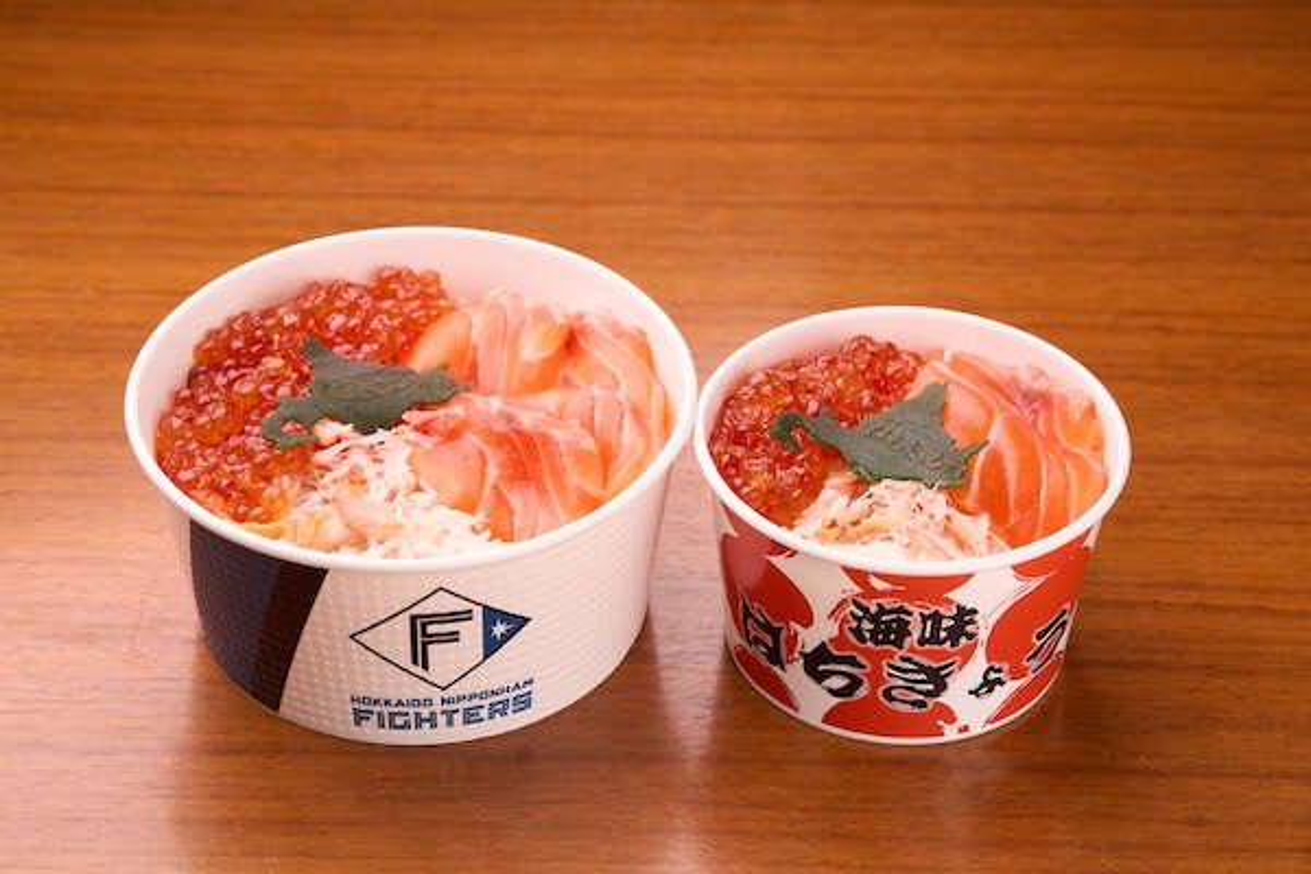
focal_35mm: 88
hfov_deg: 23.1
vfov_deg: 15.5
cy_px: 437
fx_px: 3204
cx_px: 656
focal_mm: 88
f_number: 11
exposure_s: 1/100
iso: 125
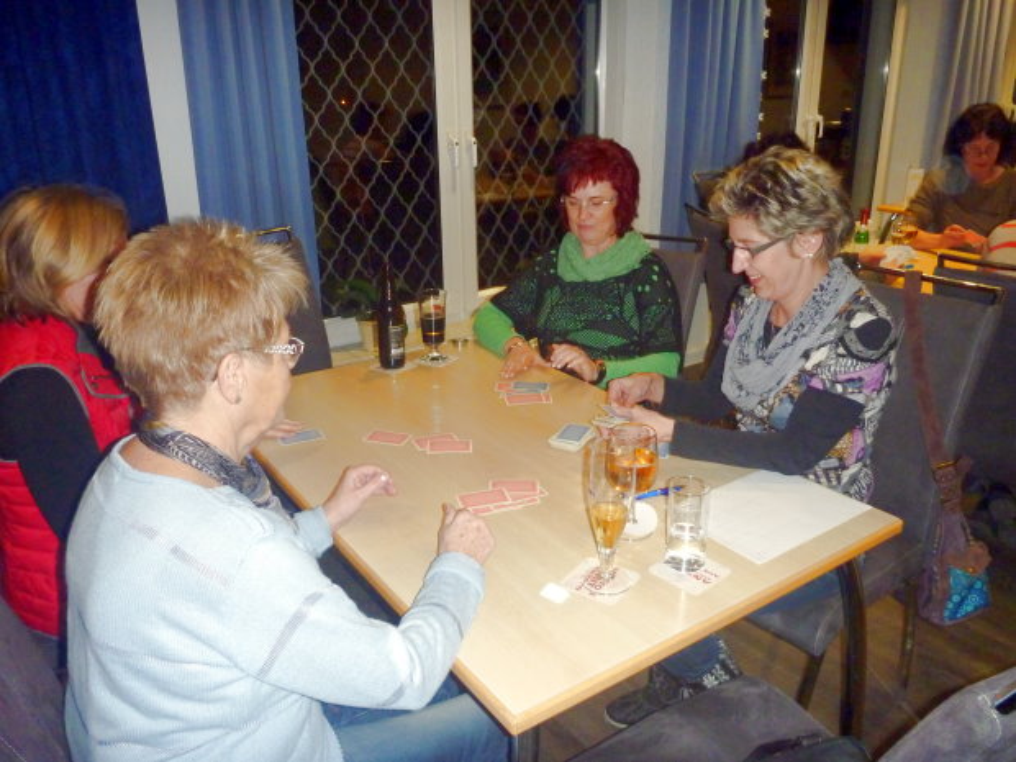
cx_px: 508
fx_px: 822
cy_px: 381
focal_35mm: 28
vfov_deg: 49.7
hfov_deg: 63.4
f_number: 3.3
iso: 400
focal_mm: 5
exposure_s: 1/30
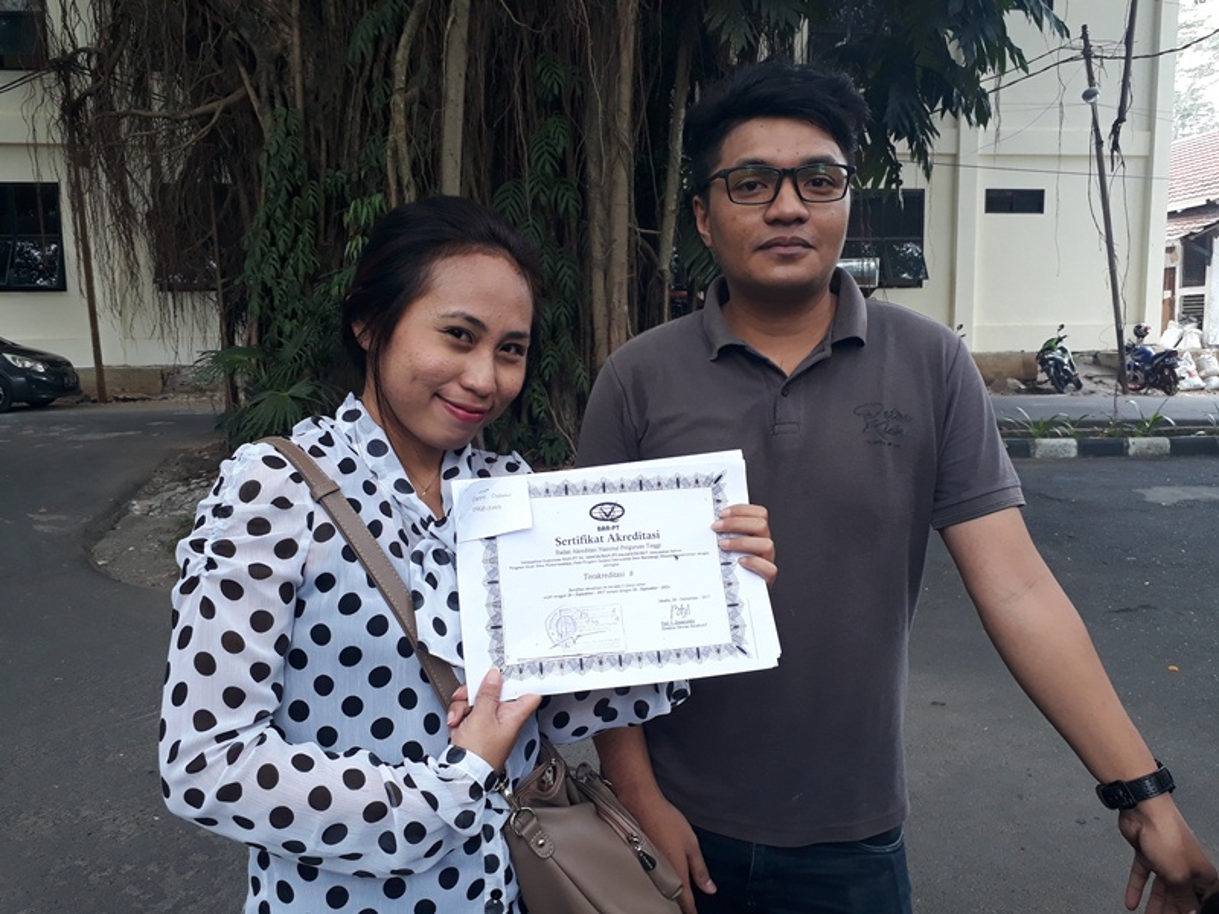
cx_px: 610
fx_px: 951
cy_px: 457
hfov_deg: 65.3
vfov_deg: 51.4
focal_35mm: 27
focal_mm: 3.6
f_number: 1.9
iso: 40
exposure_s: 1/50
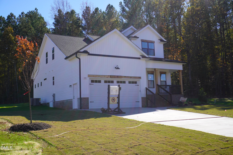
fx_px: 262
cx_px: 116
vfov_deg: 33.0
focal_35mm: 40
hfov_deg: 47.9
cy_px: 78
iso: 100
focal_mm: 27
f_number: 10
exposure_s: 1/125
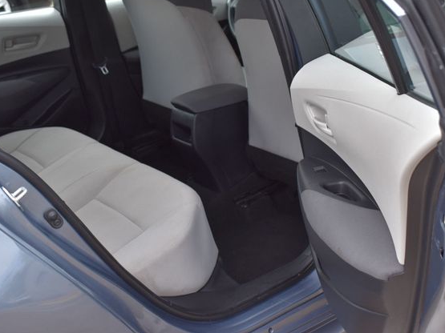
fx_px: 663
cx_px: 221
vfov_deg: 28.3
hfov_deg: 37.1
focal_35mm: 52
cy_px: 163
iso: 400
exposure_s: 1/160
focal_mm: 31
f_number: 6.3
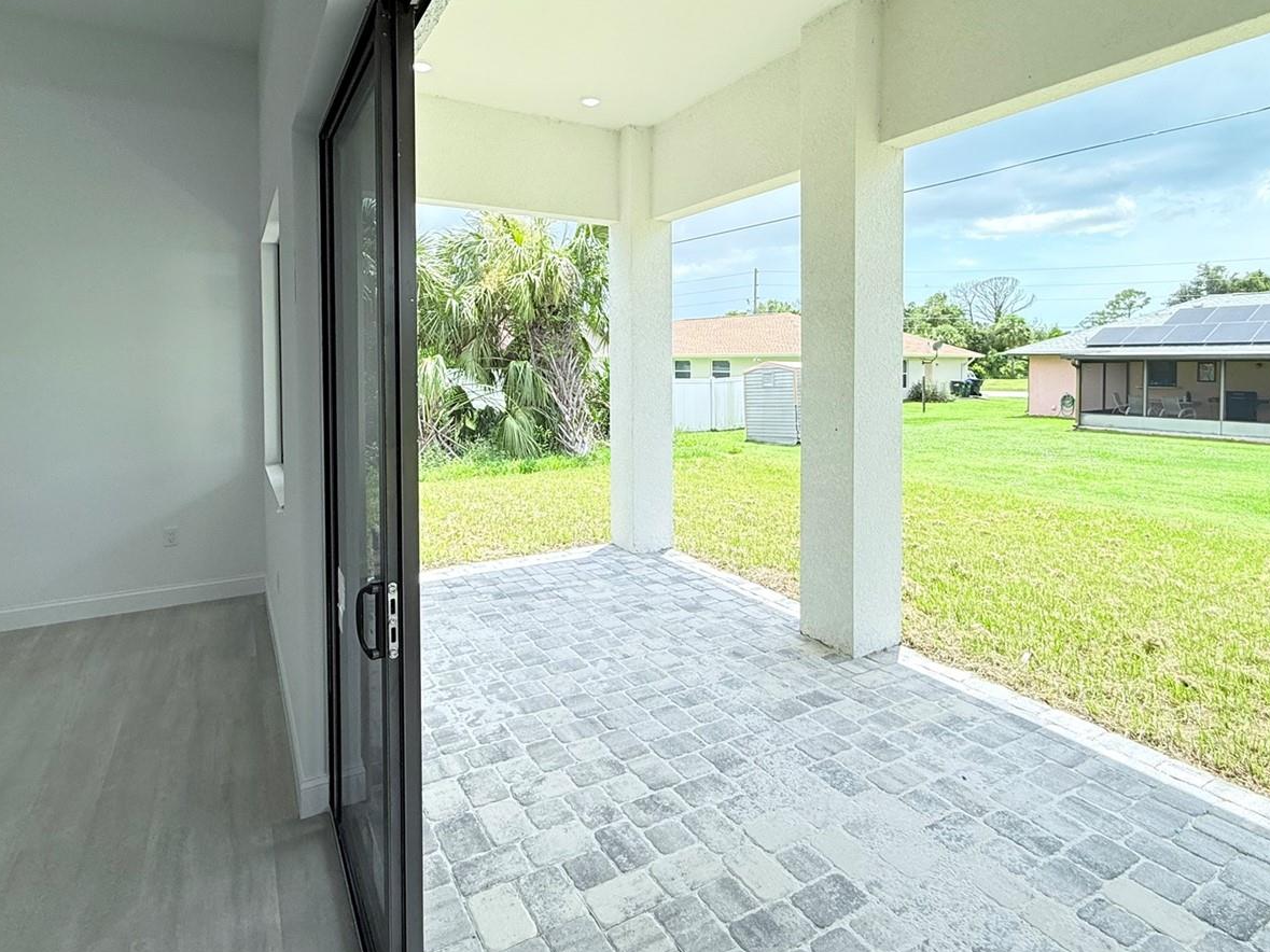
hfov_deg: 84.7
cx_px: 628
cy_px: 388
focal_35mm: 19
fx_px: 697
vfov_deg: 68.1
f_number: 2.2
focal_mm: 2.22
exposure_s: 1/386
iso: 64
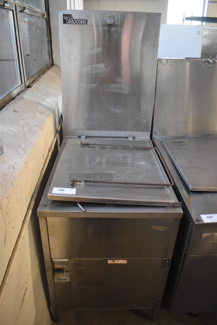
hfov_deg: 48.0
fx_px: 244
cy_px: 162
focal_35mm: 27
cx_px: 108
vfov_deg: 67.3
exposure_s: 1/125
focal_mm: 18
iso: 2200
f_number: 3.5
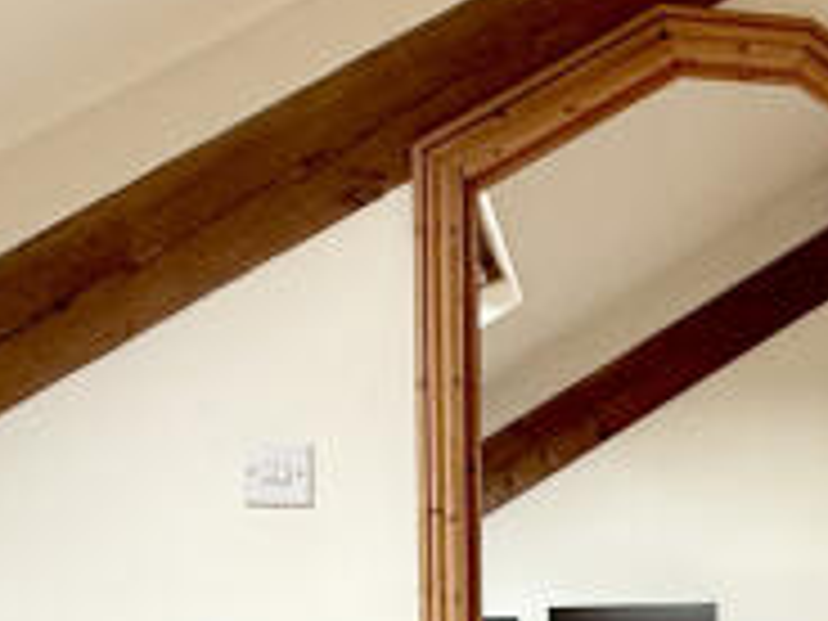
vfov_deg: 17.9
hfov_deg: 21.4
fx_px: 1866
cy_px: 760
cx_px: 1206
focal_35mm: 78
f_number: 2.2
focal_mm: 2.22
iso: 125
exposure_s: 1/99
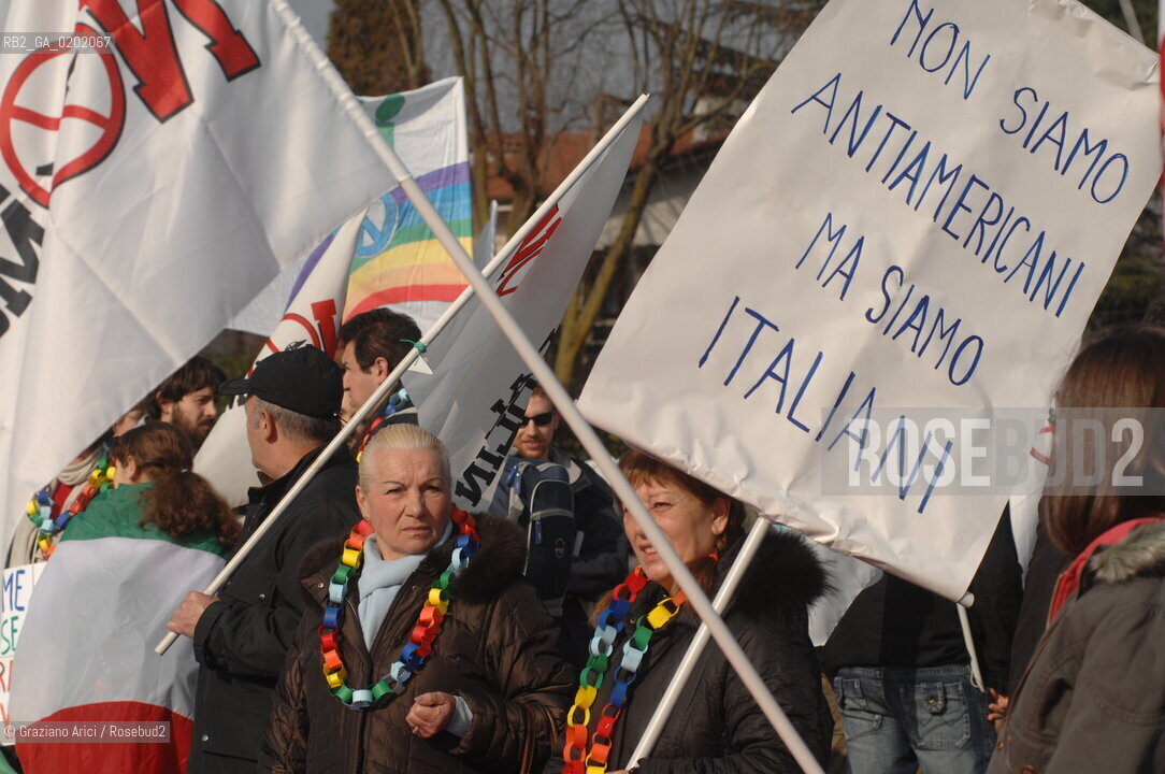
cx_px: 582
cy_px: 387
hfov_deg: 17.1
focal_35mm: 120
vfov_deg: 11.4
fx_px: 3879
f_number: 7.1
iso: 200
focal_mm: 80
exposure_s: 1/1000
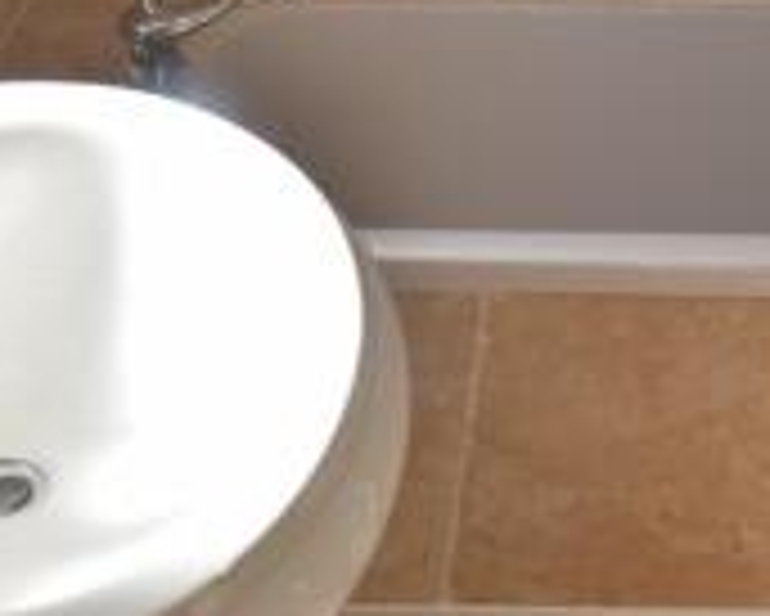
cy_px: 474
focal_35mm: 47
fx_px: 1072
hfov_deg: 39.2
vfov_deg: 31.4
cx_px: 270
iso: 400
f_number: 9
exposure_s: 1/250
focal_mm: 12
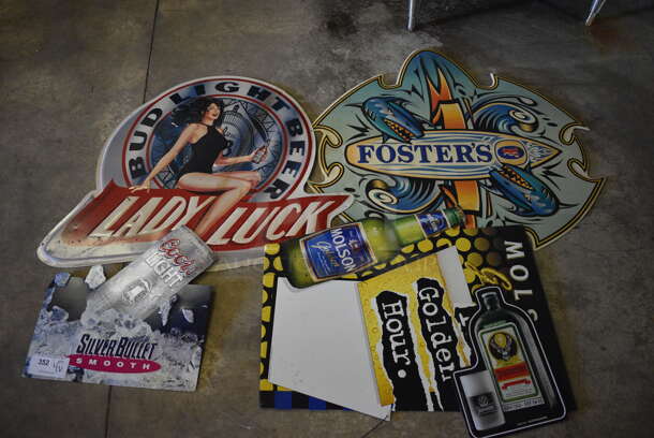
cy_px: 219
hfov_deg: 61.9
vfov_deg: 43.7
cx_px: 327
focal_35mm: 30
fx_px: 546
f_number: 3.8
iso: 1800
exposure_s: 1/125
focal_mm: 20
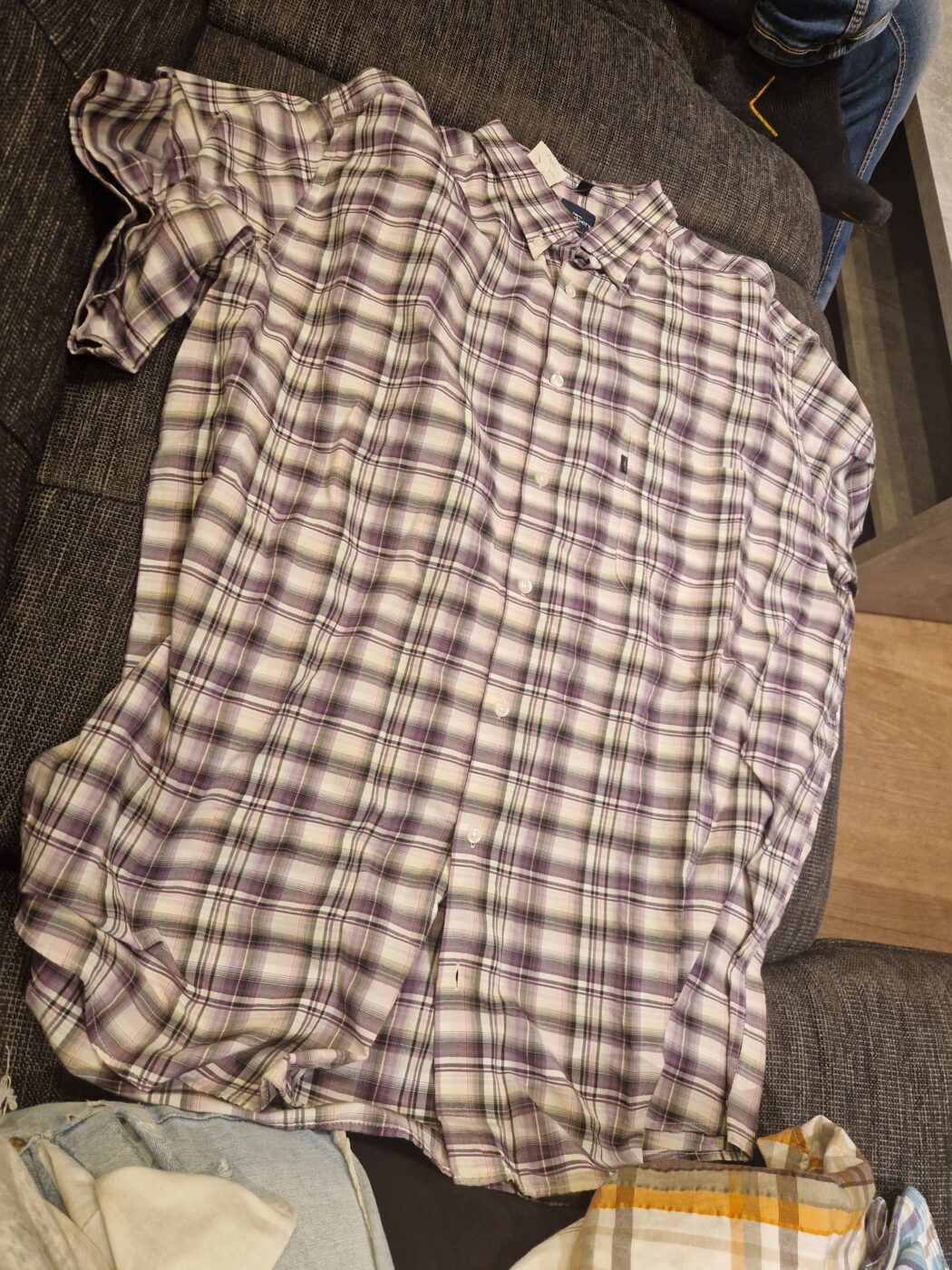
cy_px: 635
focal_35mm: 23
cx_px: 476
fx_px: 843
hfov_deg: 58.9
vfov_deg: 73.9
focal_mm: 5.4
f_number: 1.8
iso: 50
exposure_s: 1/100
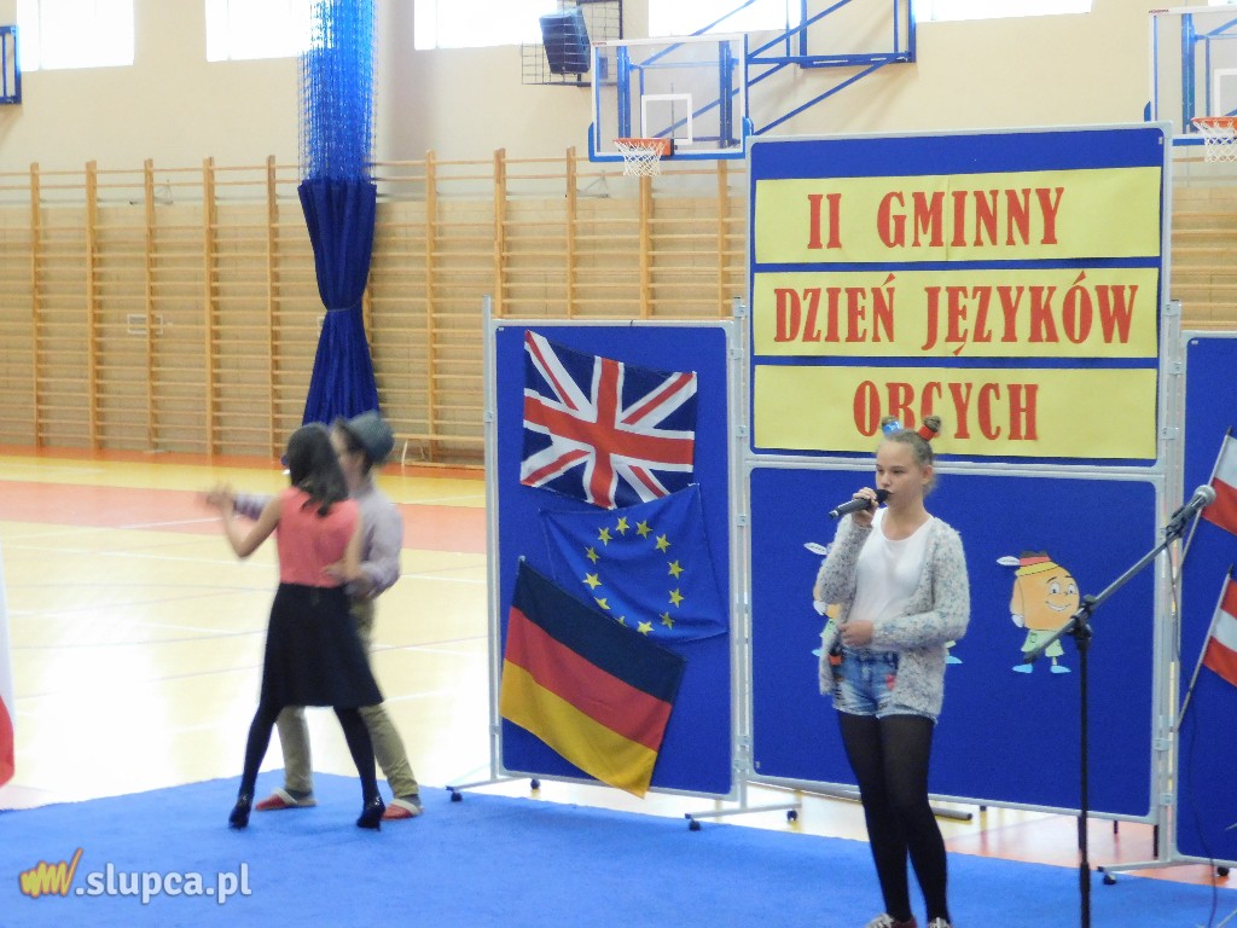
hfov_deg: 19.8
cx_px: 618
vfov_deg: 14.9
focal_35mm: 99
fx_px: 3538
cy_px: 464
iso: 800
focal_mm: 17.6
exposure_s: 1/20
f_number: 4.6
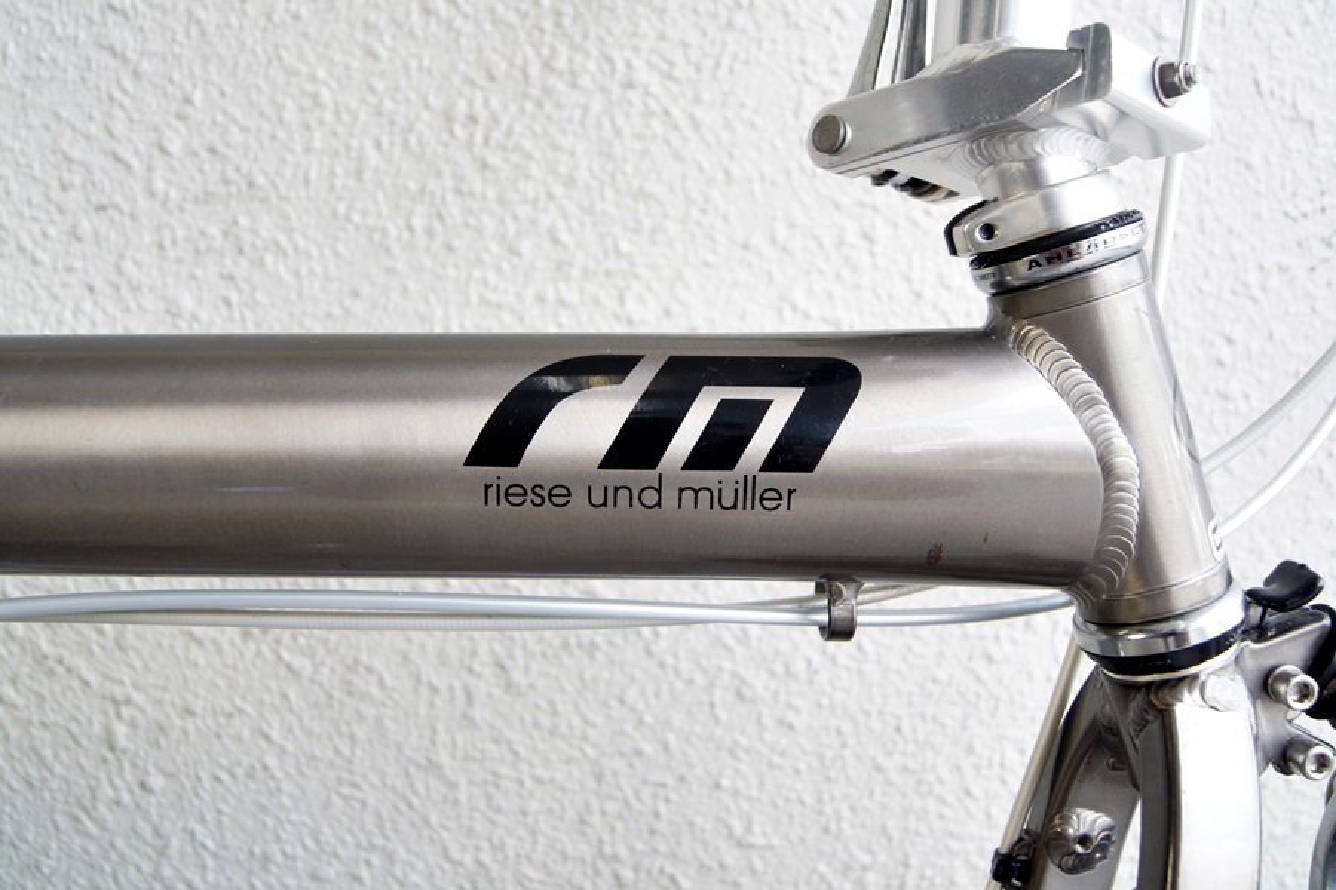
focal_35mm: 33
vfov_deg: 40.0
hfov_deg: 57.2
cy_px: 445
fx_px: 1225
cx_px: 668
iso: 100
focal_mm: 22
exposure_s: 1/30
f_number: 5
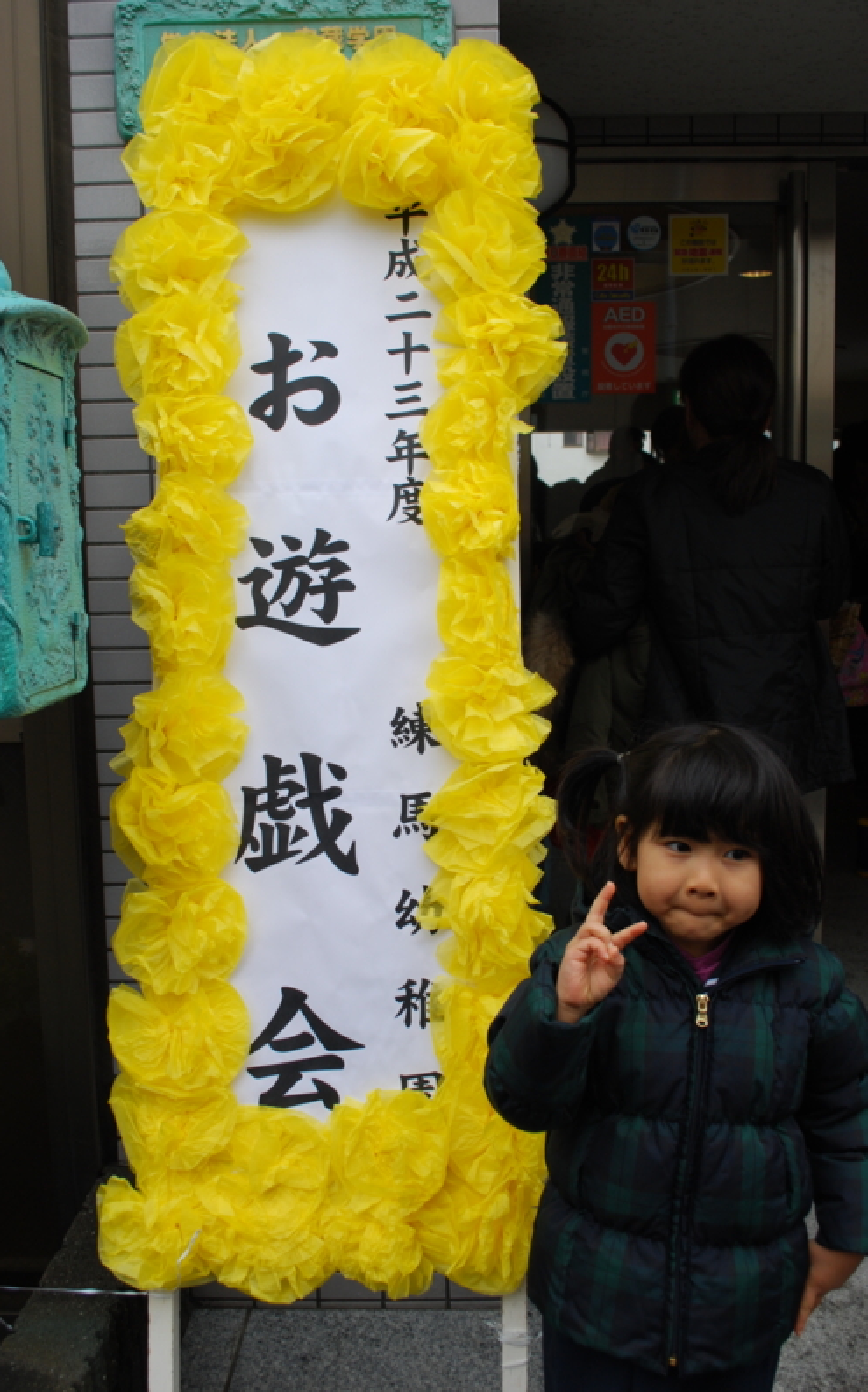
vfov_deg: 56.7
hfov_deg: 37.2
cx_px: 454
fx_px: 1288
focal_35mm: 34
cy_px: 697
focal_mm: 22
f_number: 5.6
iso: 180
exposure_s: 1/125
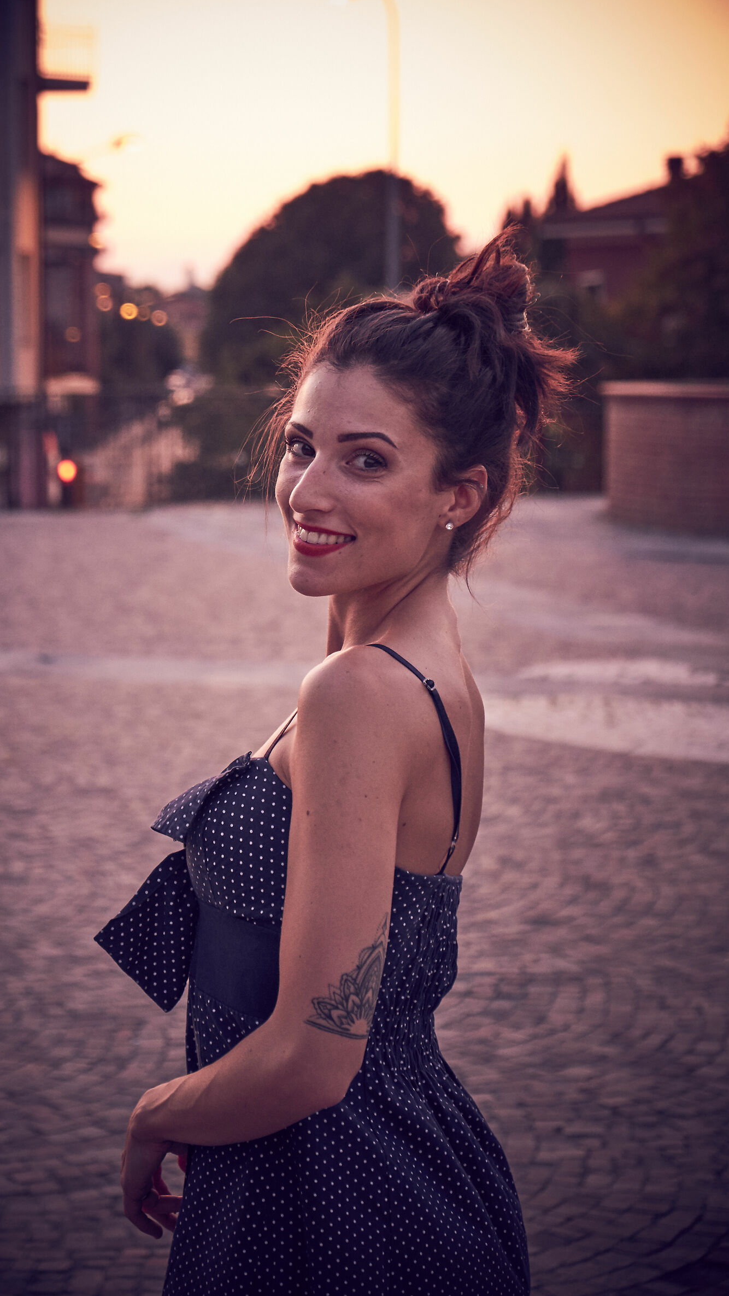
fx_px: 3024
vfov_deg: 24.2
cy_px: 641
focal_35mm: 88
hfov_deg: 13.7
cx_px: 297
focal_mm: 55
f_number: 4
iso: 2000
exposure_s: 1/40
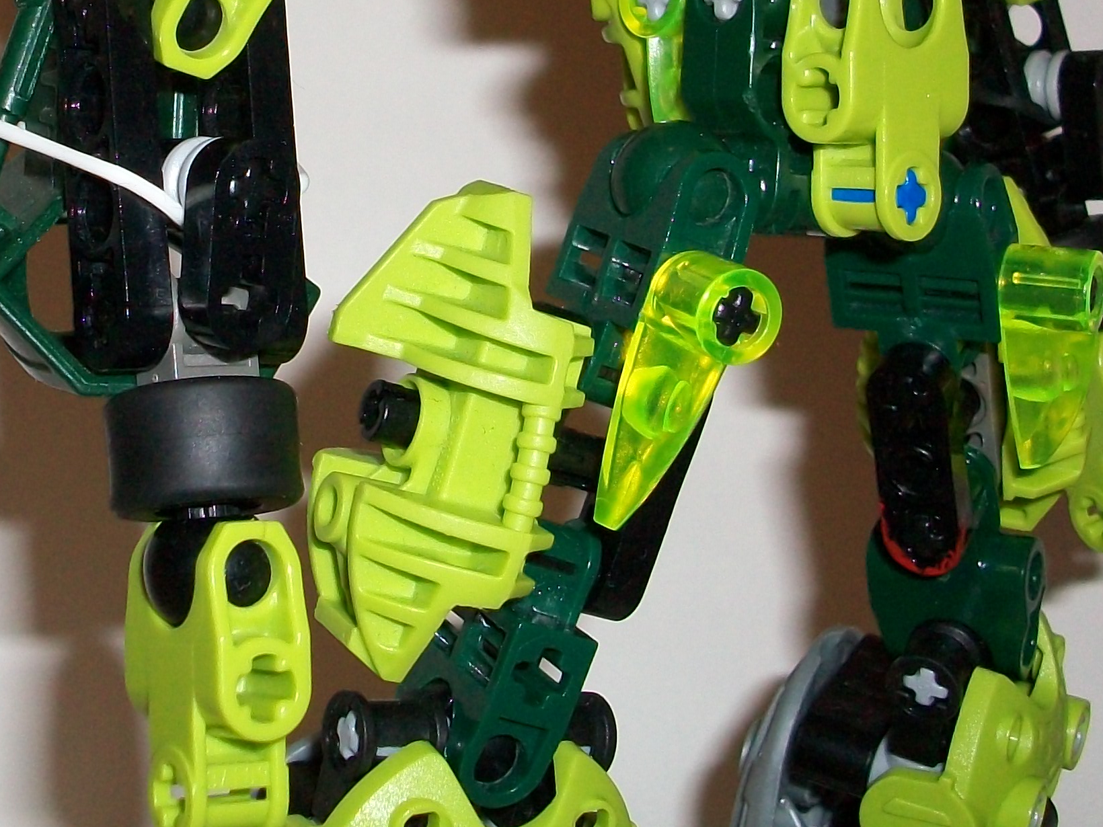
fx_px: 2294
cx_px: 258
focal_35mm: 72
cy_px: 75
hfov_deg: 26.6
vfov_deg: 20.0
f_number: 2.8
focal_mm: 5.7
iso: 120
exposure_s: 1/60
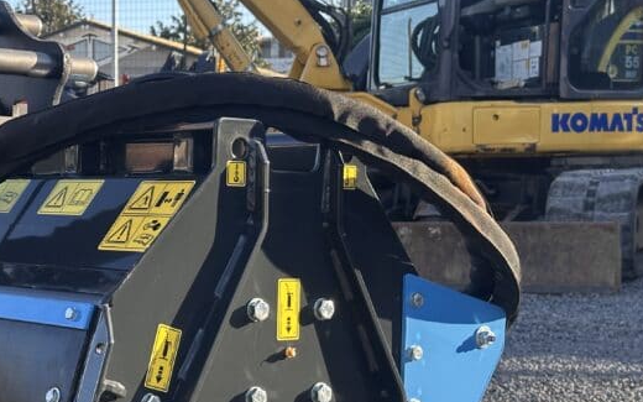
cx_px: 117
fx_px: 1542
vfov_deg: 14.8
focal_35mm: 88
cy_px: 314
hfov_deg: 23.2
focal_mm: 6.86
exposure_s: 1/729
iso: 64
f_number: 1.78
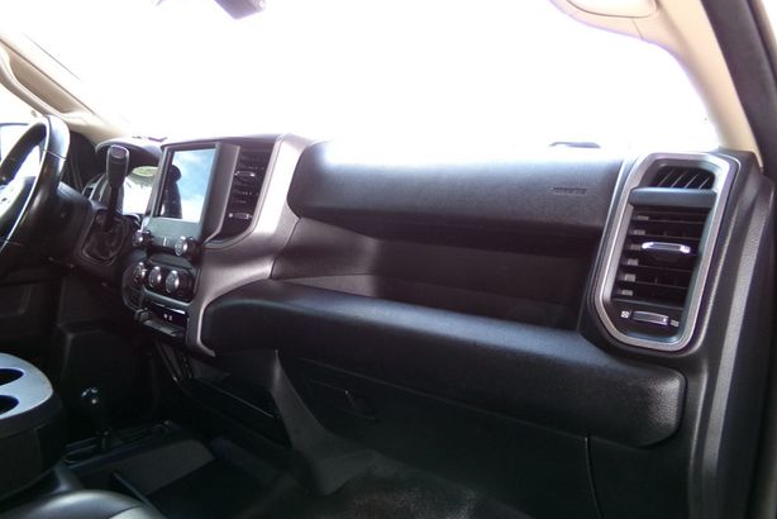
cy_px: 296
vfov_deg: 49.4
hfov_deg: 69.4
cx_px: 385
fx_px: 561
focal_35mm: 26
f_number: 3.7
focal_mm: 4.3
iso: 318
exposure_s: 1/60
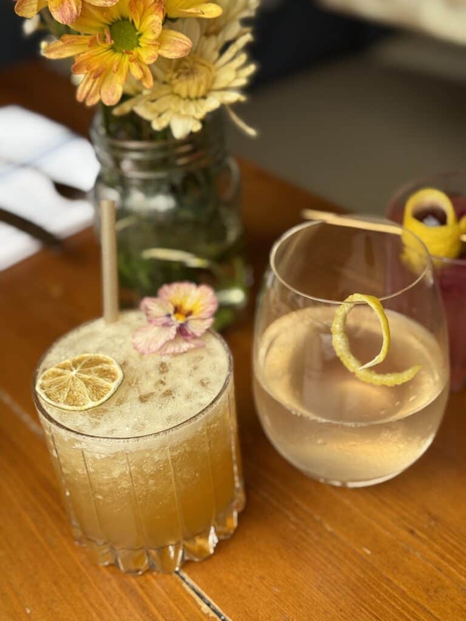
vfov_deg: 39.7
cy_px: 310
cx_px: 233
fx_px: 862
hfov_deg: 30.3
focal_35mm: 48
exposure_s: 1/272
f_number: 1.78
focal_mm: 6.76
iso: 64
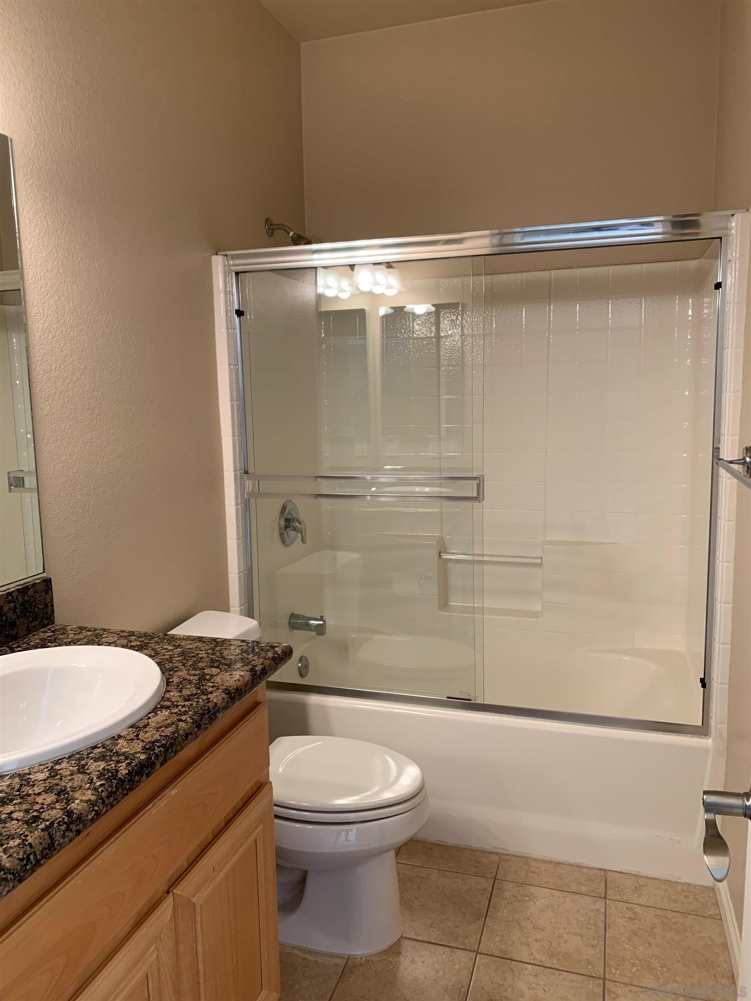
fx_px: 752
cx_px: 376
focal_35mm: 26
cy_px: 500
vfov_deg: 67.3
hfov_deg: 53.1
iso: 100
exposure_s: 1/60
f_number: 1.8
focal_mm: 4.25
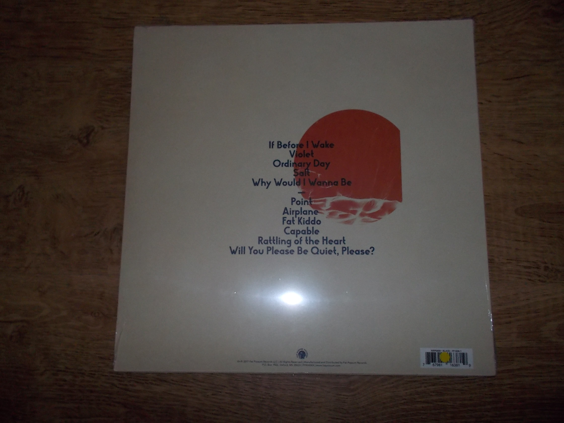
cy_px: 212
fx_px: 472
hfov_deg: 61.7
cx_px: 282
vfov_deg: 48.2
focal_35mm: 29
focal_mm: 4.1
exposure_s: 1/30
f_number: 3.3
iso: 200
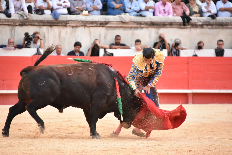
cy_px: 78
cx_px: 116
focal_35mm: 250
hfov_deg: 8.2
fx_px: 1611
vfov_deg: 5.5
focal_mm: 250
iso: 9000
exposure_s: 1/640
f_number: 5.6
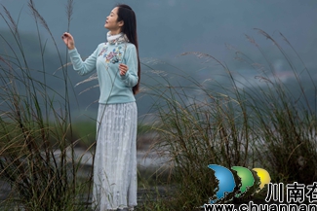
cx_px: 137
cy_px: 76
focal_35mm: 254
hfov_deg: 8.1
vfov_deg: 5.4
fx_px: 2237
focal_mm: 165
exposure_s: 1/250
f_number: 2.8
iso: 64
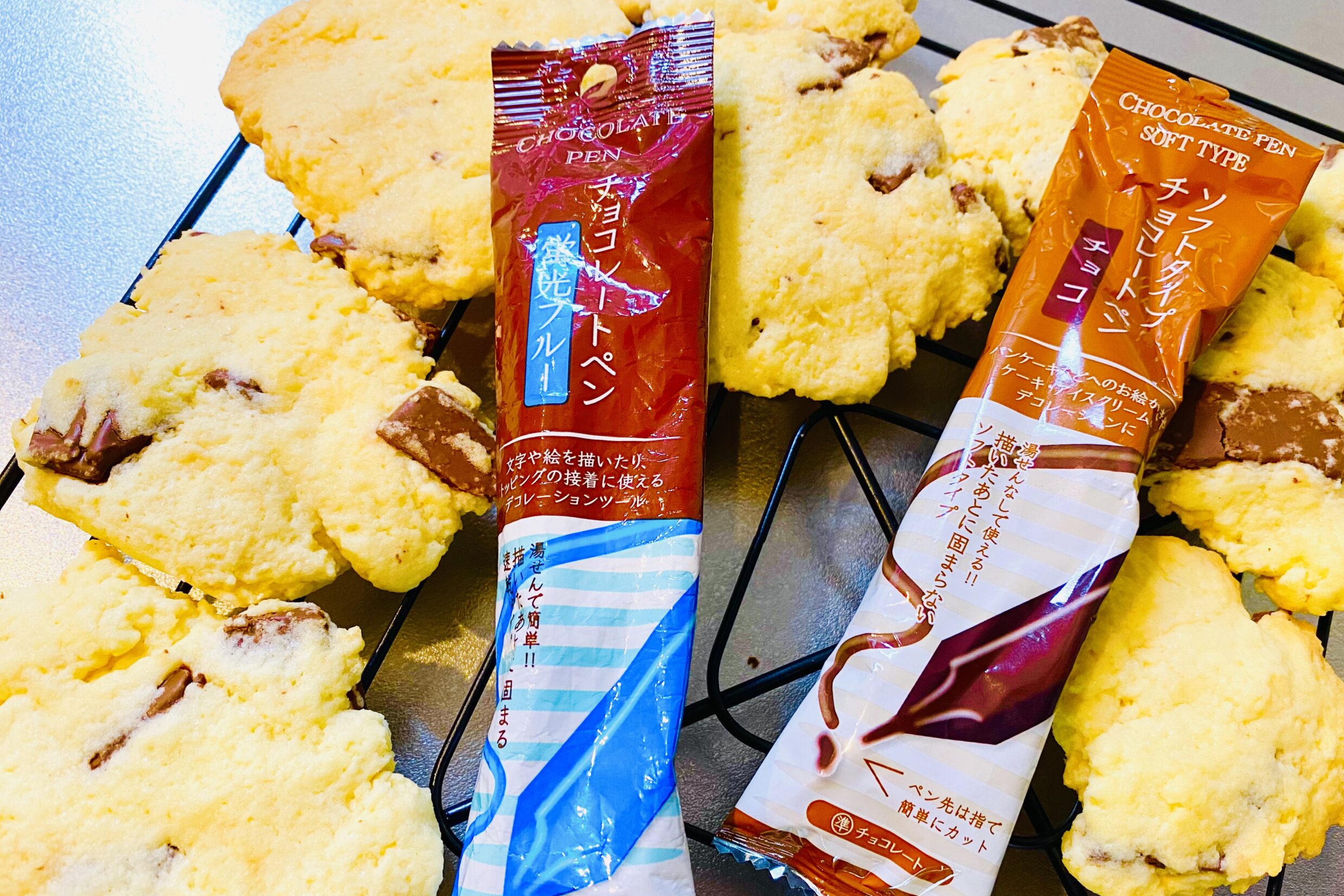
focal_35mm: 28
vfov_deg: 46.3
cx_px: 695
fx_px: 1045
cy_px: 512
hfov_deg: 65.5
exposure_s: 1/50
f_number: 1.8
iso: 125
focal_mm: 4.25
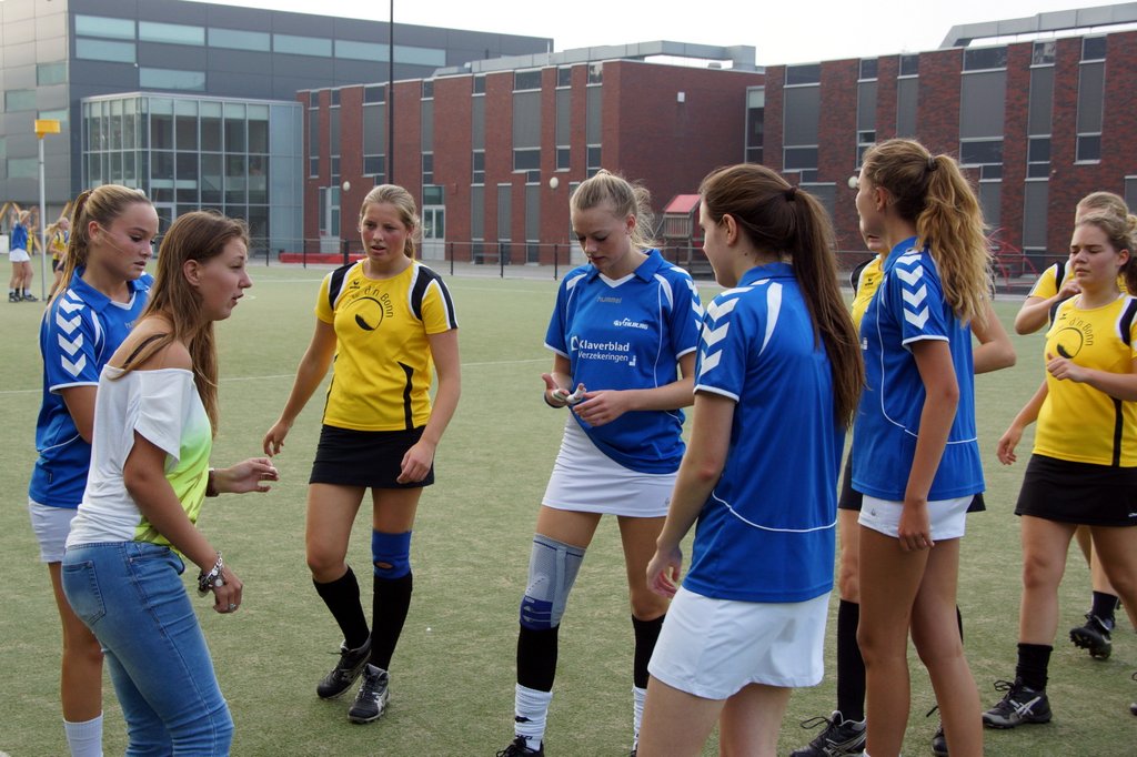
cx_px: 568
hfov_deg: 43.6
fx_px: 1421
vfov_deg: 29.8
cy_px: 378
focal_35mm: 45
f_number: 6.3
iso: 320
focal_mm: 30
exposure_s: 1/320
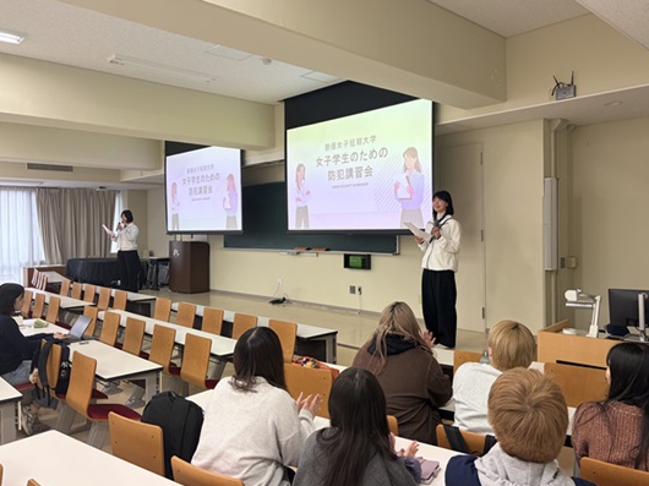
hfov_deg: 63.4
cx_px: 345
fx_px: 525
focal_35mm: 28
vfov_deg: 49.7
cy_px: 231
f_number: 1.6
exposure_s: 1/100
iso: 80
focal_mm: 5.96
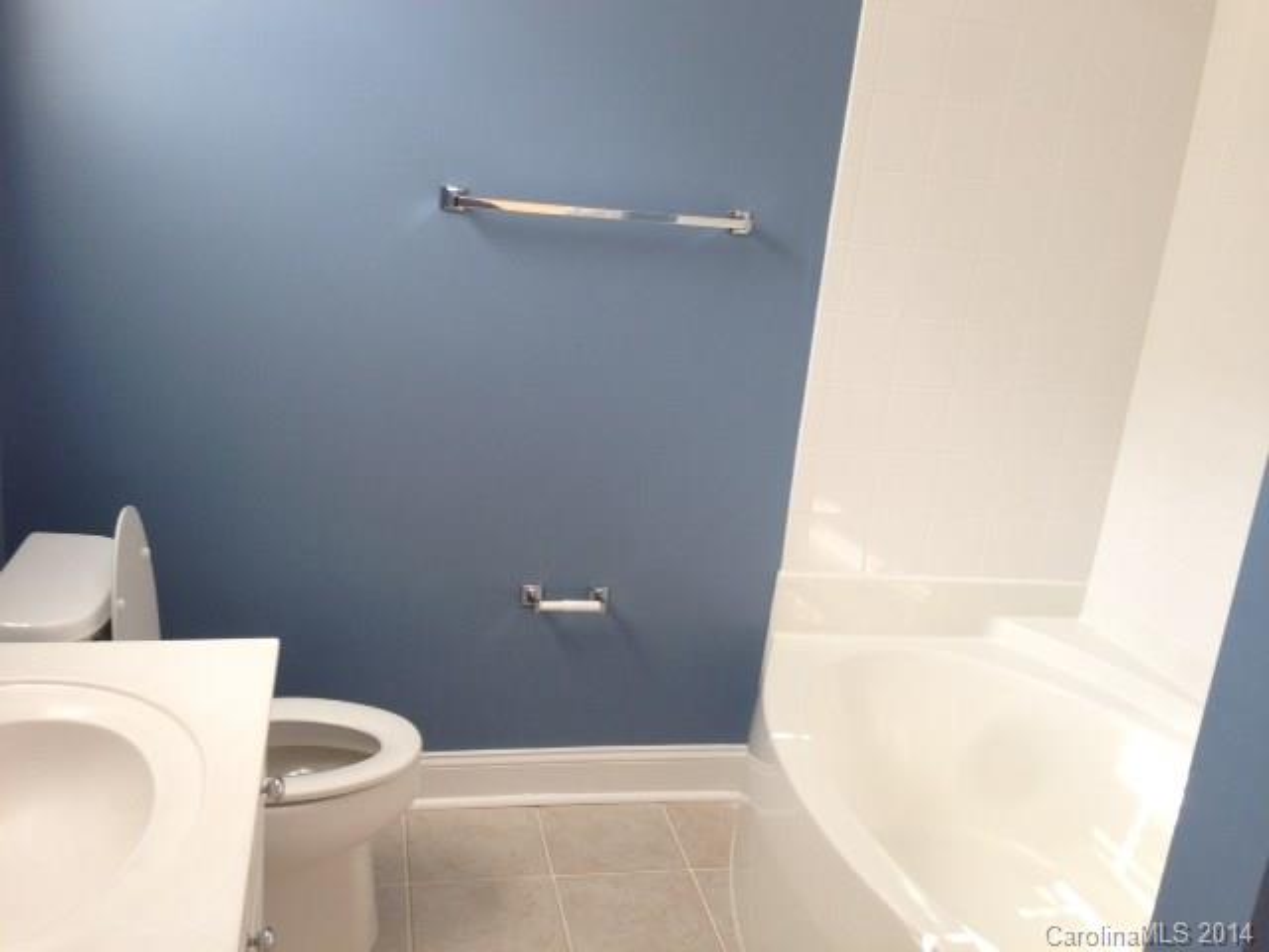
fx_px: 1210
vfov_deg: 42.9
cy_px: 476
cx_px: 634
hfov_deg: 55.4
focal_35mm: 33
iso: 64
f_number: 2.4
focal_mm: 4.12
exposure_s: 1/60
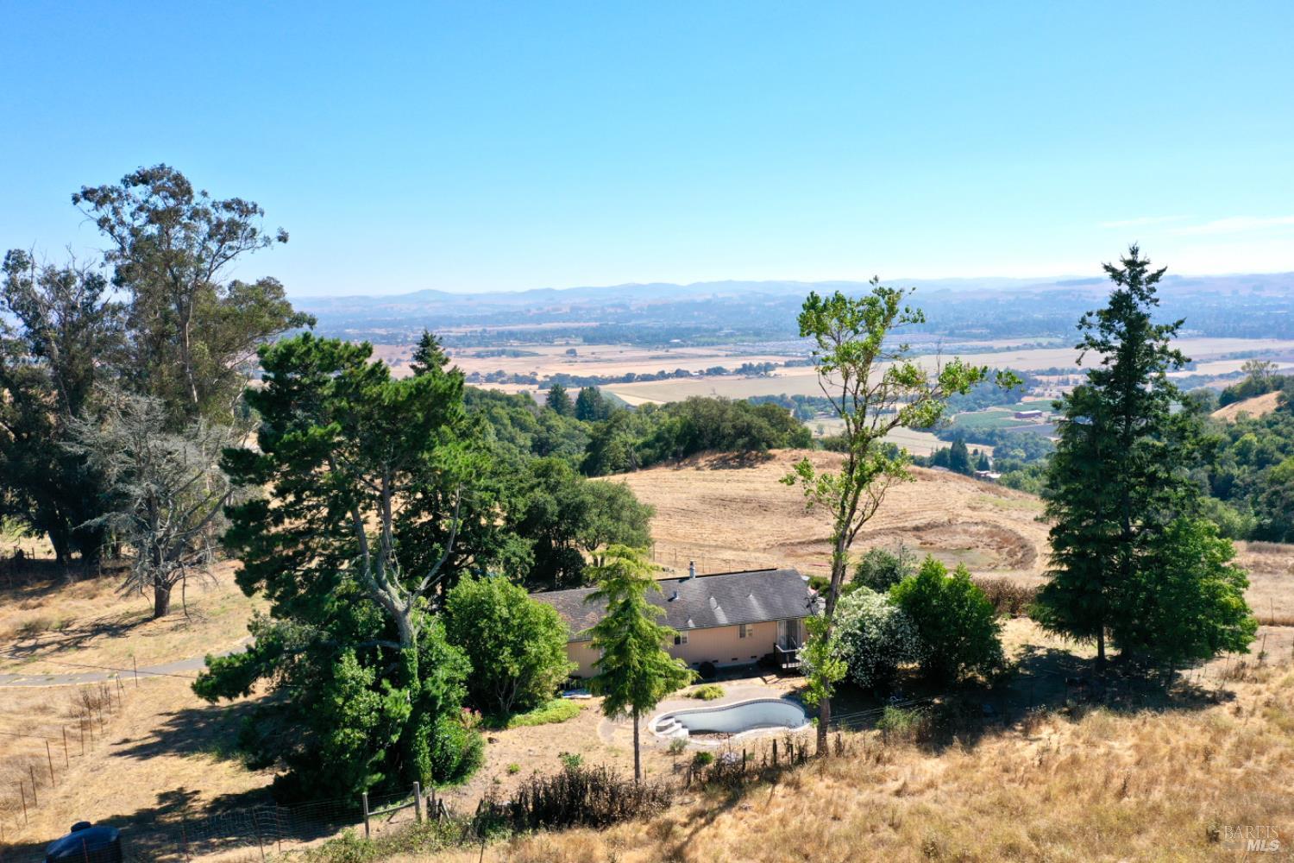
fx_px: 1006
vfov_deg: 46.4
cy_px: 432
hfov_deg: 65.5
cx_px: 647
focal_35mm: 28
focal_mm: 10.26
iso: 100
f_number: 5.6
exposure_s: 1/500
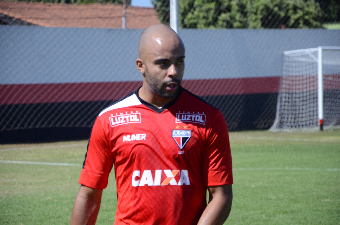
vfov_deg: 8.7
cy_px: 112
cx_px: 170
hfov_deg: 13.1
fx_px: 1484
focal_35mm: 158
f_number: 5.6
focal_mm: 105
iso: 1250
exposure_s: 1/5000
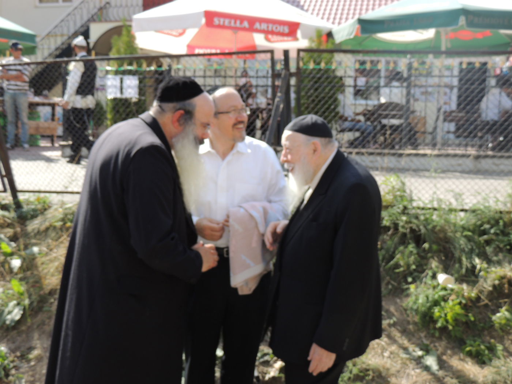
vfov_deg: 36.0
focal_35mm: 40
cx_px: 256
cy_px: 192
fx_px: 592
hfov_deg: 46.8
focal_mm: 7.1
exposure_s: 1/320
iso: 100
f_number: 3.3
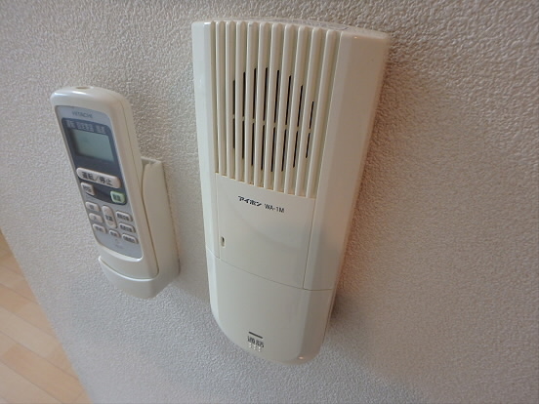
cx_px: 270
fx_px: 327
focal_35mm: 21
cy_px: 202
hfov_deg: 79.0
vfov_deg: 63.4
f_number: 3.5
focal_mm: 3.7
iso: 320
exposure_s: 1/30
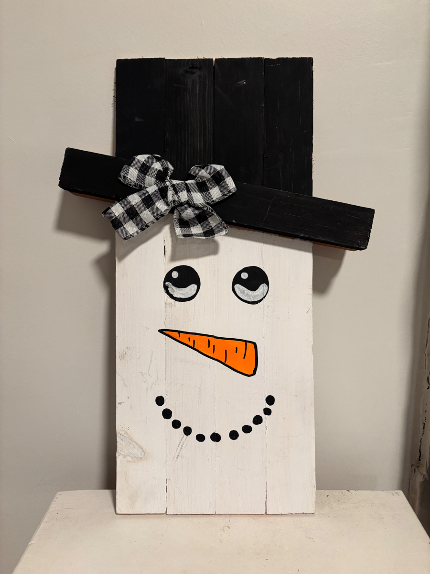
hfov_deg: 53.1
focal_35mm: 26
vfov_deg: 67.3
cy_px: 287
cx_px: 215
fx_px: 431
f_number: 1.6
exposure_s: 1/60
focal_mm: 5.96
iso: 250
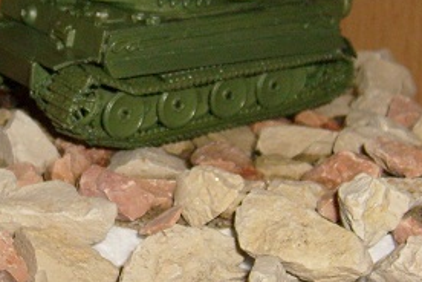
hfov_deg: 20.5
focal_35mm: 99
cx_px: 121
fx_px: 1160
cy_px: 103
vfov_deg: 13.8
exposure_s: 1/45
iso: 100
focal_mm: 5.8
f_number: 2.8
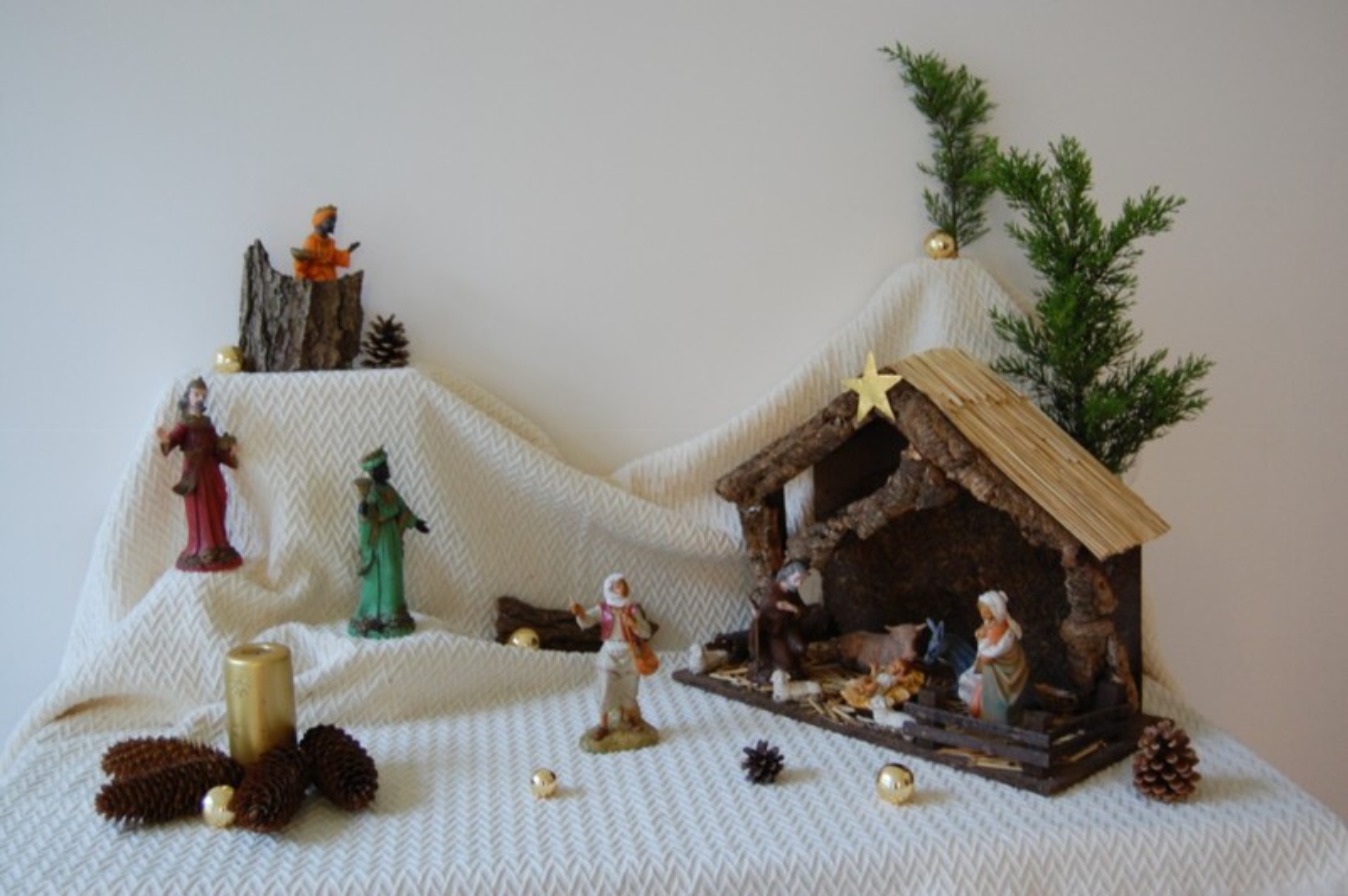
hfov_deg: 49.6
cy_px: 448
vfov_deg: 34.2
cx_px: 674
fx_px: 1459
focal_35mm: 39
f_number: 4.2
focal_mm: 26
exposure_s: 1/10
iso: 800
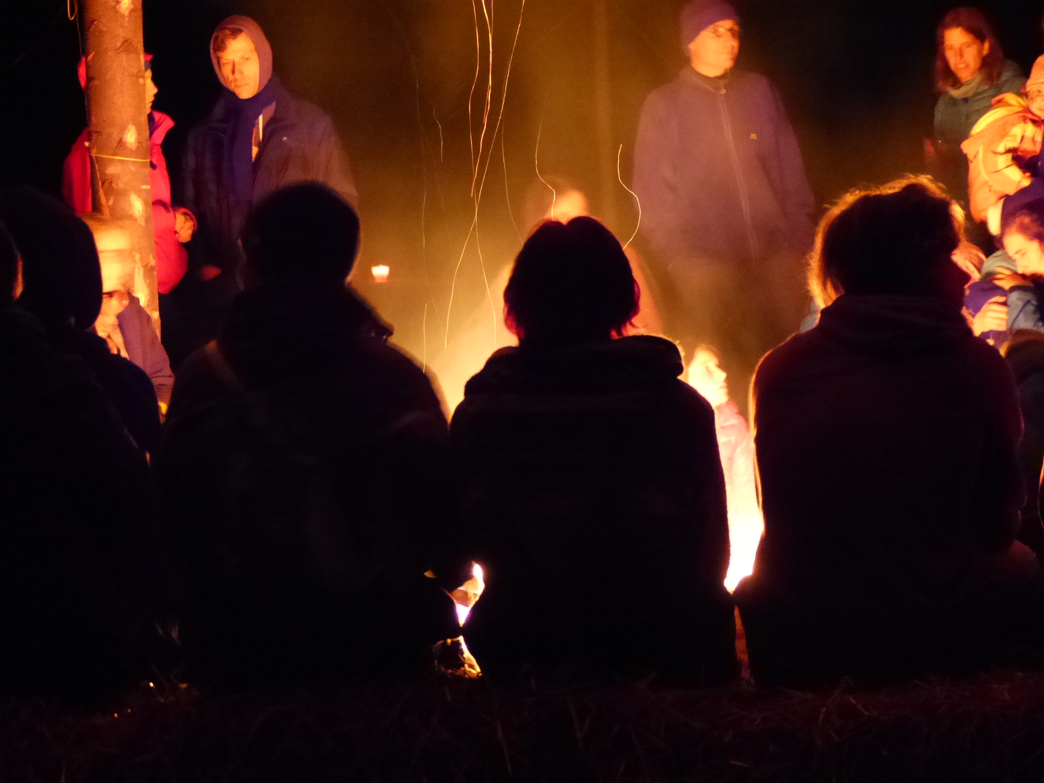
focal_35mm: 140
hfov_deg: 14.1
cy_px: 392
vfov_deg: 10.6
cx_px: 522
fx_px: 4222
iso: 1600
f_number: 2.8
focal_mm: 25.2
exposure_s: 1/2.5
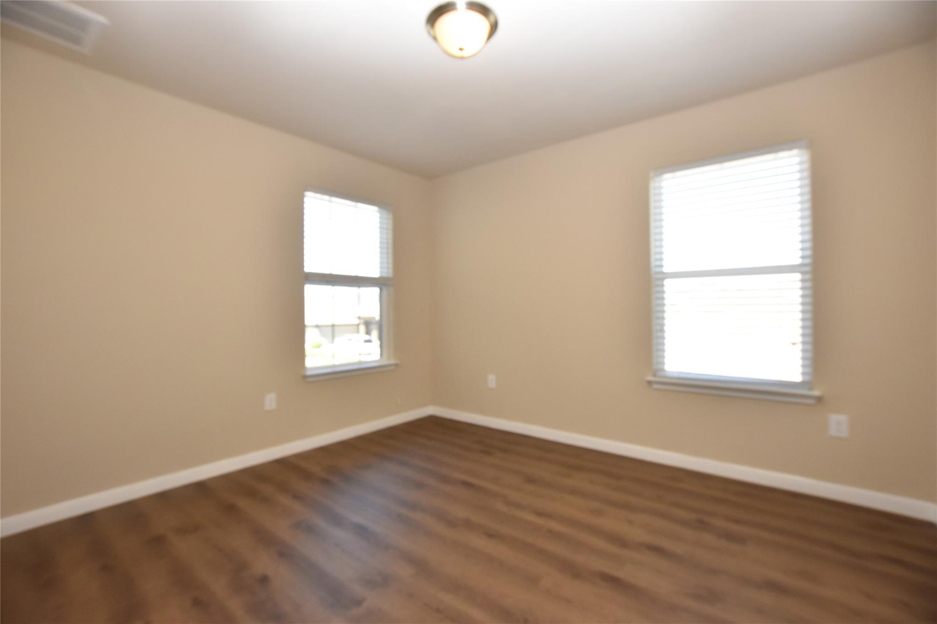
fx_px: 390
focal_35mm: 15
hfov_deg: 100.4
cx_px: 468
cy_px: 312
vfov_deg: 77.3
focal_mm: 10
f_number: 5.6
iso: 1100
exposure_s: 1/200
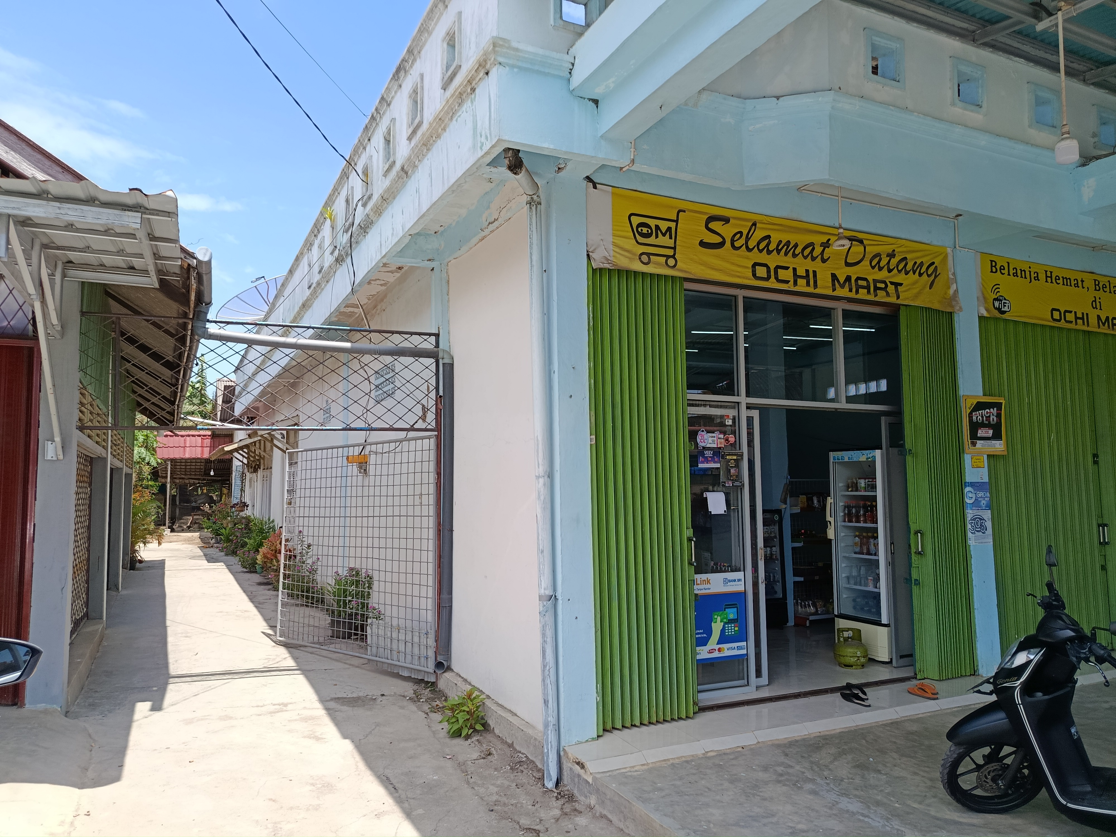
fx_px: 774
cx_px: 558
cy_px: 418
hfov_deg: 71.6
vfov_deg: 56.8
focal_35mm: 24
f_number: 1.7
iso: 50
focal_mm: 5.24
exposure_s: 1/306
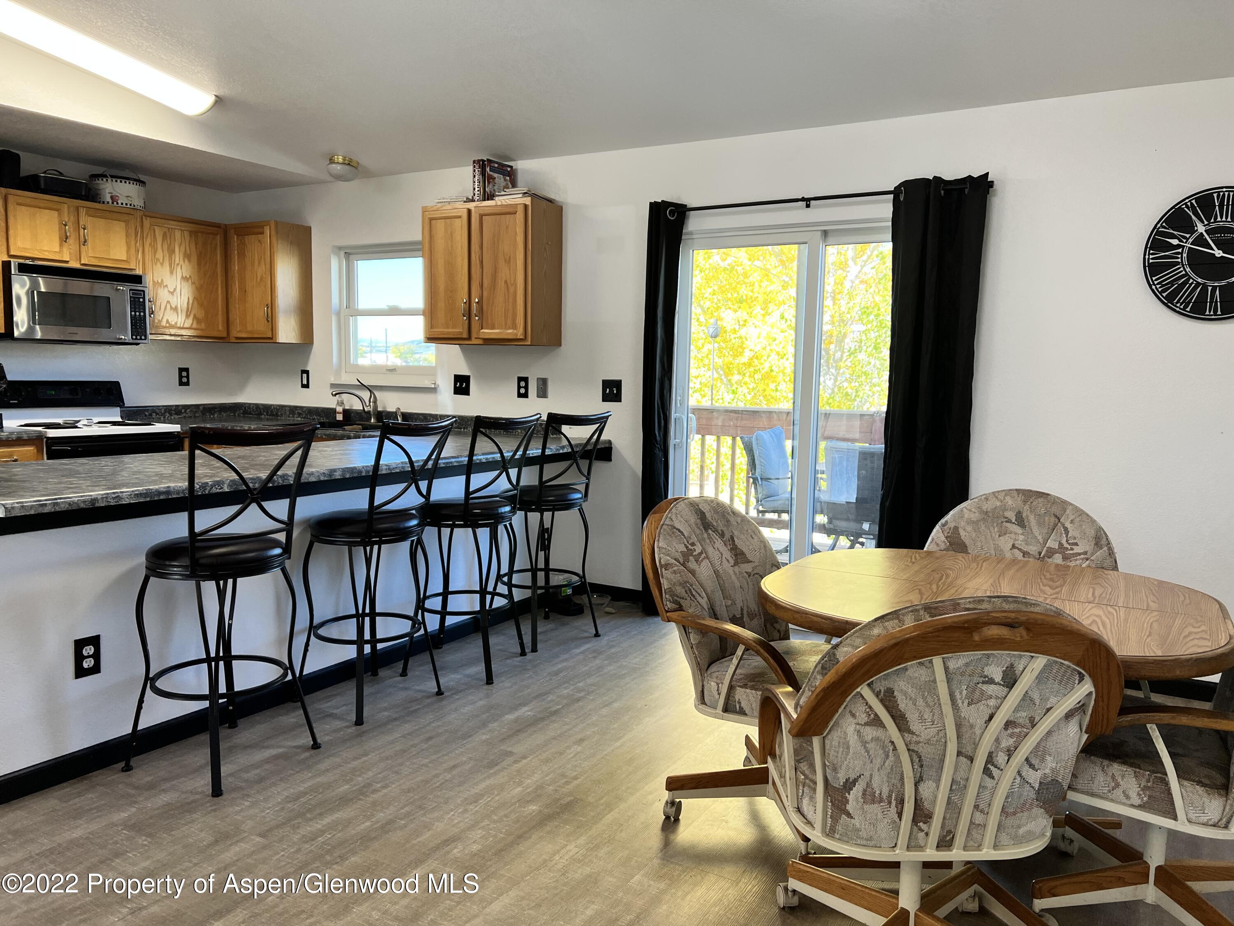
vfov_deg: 53.1
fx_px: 927
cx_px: 617
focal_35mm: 26
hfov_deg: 67.3
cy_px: 463
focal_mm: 5.7
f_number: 1.5
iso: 80
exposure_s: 1/120
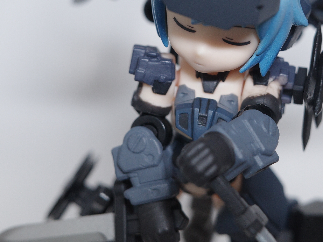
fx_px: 746
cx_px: 195
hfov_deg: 24.4
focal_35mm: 80
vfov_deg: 18.2
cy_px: 43
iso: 320
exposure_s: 1/200
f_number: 3.5
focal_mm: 26
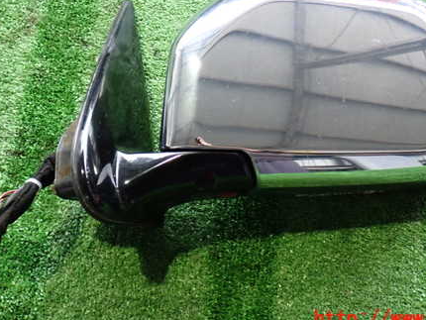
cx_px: 241
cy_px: 109
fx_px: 653
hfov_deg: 36.1
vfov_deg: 27.4
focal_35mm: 53
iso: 500
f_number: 2.7
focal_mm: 6.83
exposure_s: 1/40
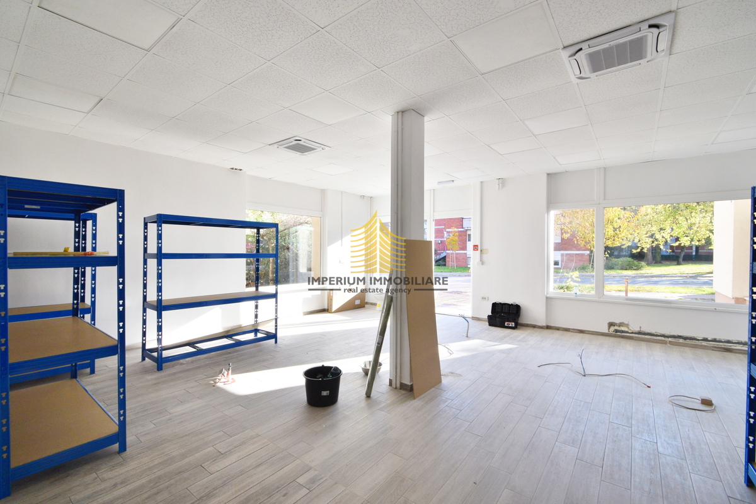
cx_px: 378
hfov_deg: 100.4
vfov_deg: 77.3
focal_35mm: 15
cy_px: 252
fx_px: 315
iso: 160
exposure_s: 1/25
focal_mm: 10
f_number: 16
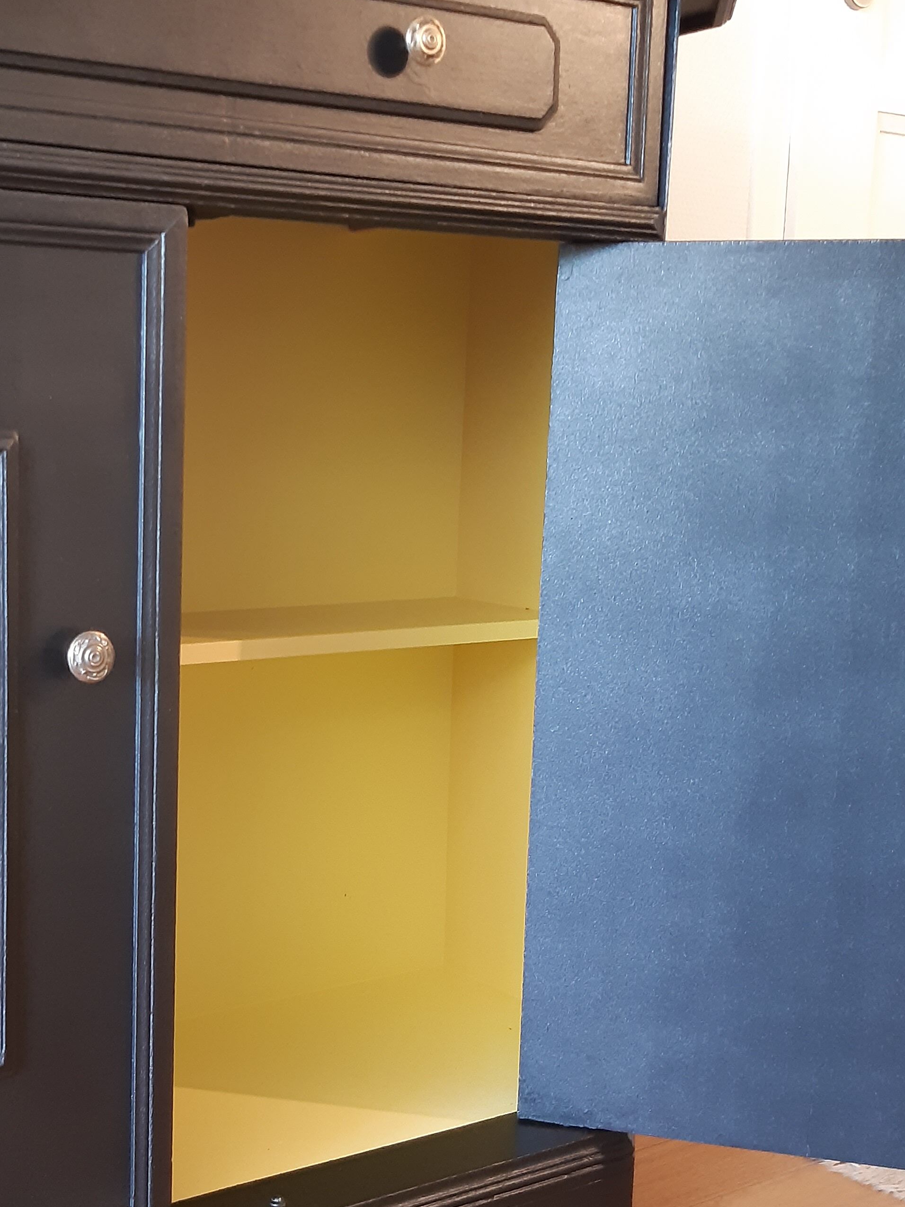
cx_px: 189
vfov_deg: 40.4
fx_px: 1638
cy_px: 671
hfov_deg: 30.2
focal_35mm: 47
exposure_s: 1/25
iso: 250
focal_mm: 3.92
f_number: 1.7
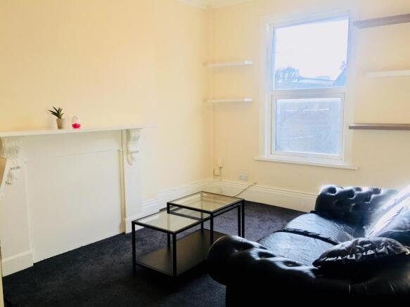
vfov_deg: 48.2
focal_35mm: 29
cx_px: 205
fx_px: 343
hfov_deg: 61.7
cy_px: 154
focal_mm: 4.15
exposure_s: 1/101
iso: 32
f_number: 2.2
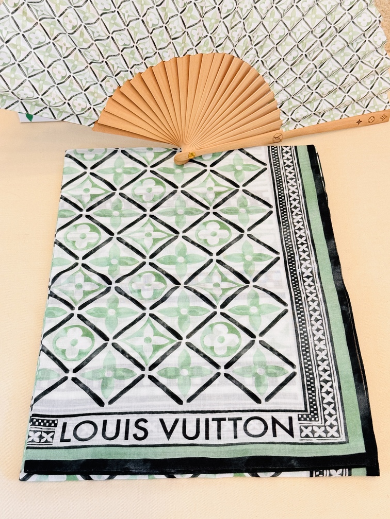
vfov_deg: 39.7
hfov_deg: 30.3
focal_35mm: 48
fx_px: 721
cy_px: 260
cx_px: 195
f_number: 1.78
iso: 160
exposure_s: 1/50
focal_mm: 6.76
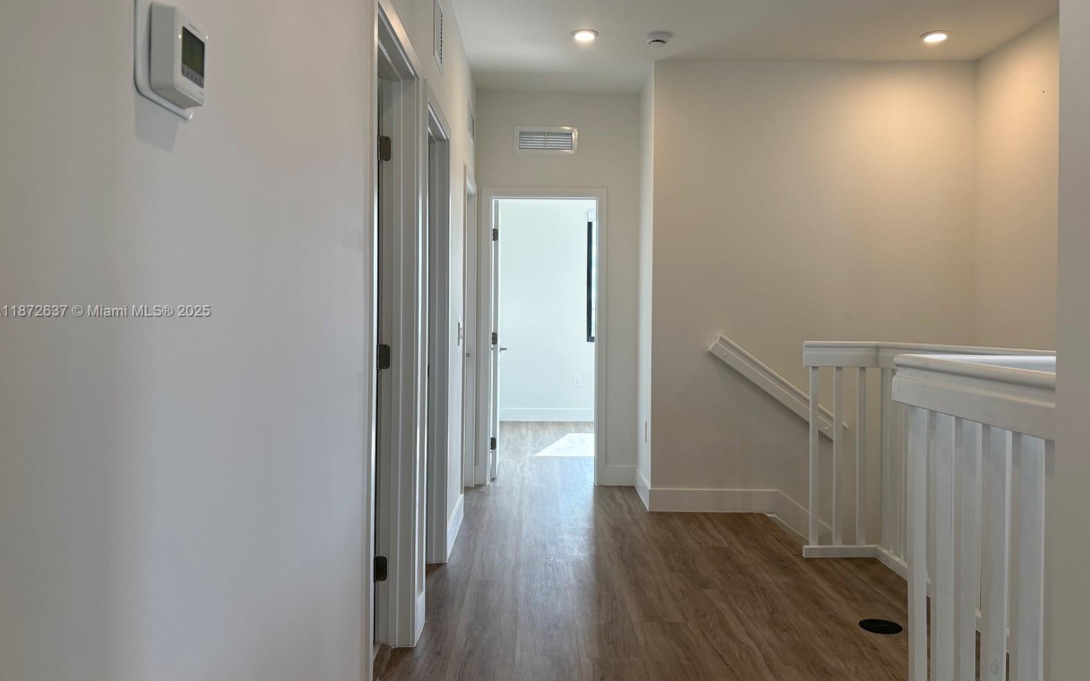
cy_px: 312
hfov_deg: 66.5
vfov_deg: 44.5
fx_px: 832
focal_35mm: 28
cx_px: 543
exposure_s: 1/213
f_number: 1.6
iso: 64
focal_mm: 5.96
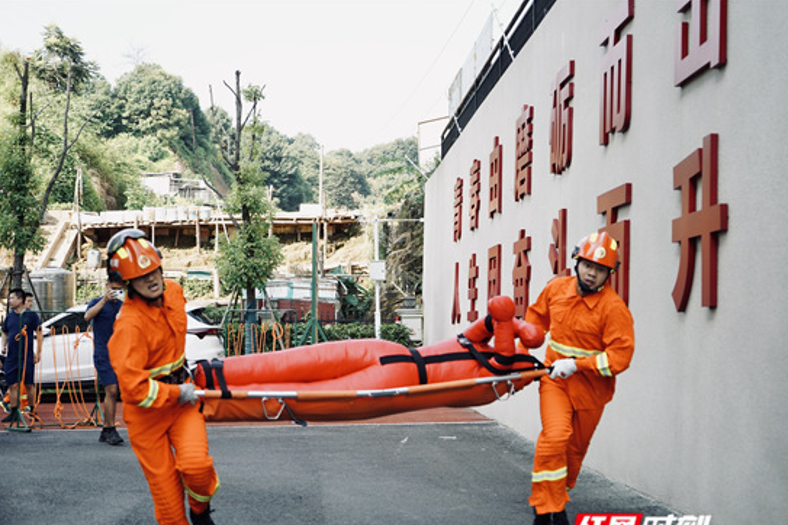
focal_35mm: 53
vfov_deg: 25.5
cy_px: 287
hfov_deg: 37.5
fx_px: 1160
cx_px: 395
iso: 640
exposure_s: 1/1000
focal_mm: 48
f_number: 4
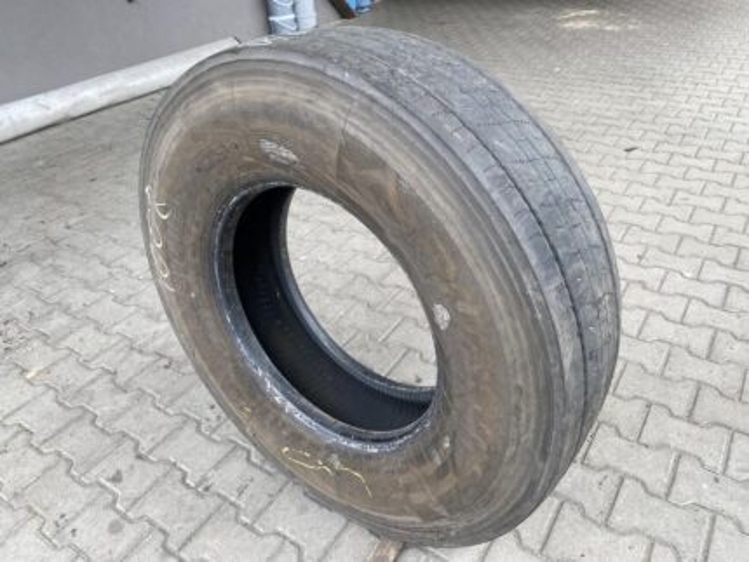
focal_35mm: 26
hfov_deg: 67.3
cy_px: 281
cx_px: 374
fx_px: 563
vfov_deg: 53.1
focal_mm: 4.25
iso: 32
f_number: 1.8
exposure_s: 1/252
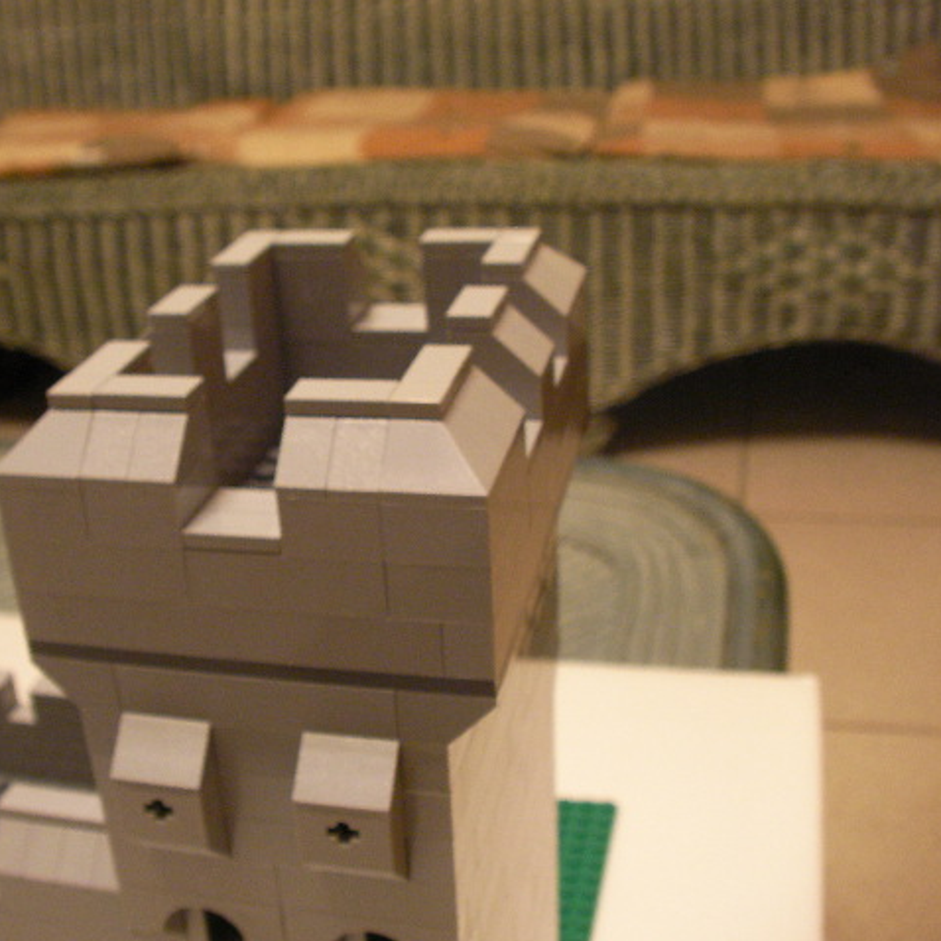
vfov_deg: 37.6
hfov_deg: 37.2
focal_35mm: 45
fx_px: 1384
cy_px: 470
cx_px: 329
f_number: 3.5
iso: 200
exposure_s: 1/6
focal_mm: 6.3
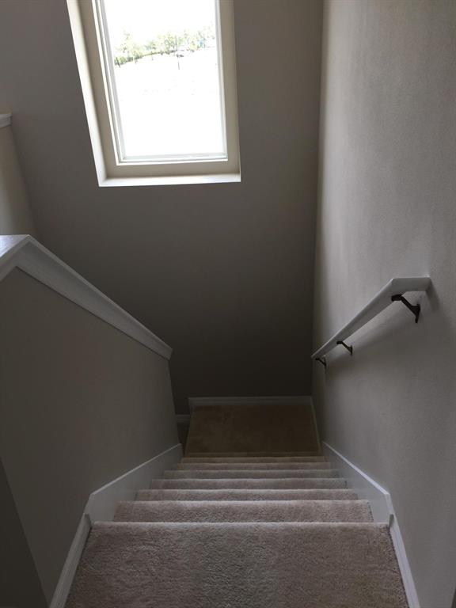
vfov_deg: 61.7
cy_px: 304
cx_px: 228
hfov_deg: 48.2
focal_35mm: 29
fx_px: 509
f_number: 2.2
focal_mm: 4.15
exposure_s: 1/60
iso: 32
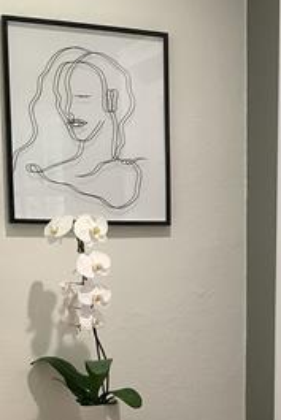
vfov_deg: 27.0
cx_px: 279
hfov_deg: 18.2
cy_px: 349
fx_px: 854
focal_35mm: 73
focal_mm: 3.3
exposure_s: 1/60
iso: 200
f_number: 2.4
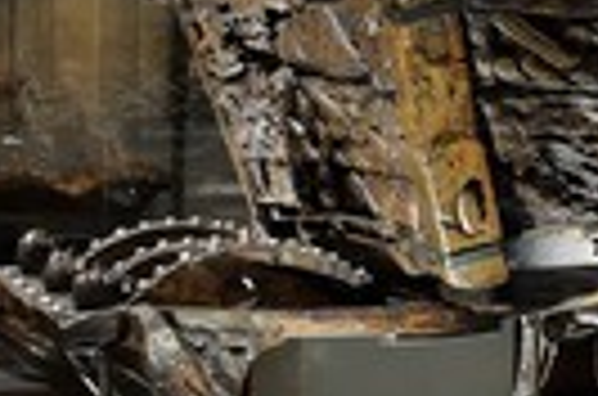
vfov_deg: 9.0
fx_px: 2519
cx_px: 809
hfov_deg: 13.0
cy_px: 171
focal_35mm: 152
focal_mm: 48
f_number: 8
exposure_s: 2
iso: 200
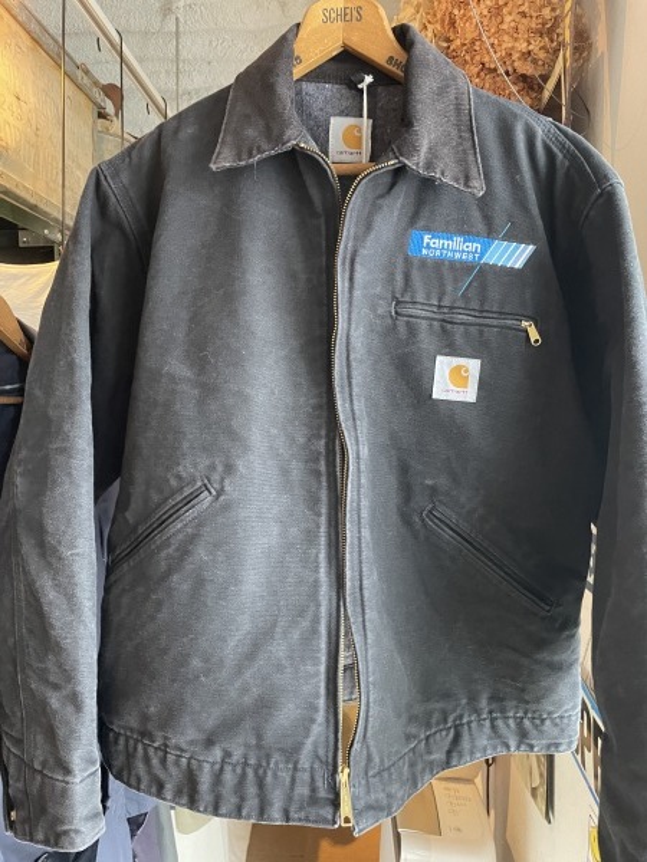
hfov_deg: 53.1
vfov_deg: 67.3
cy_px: 431
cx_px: 324
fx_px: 648
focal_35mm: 26
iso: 500
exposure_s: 1/50
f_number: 1.6
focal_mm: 4.2
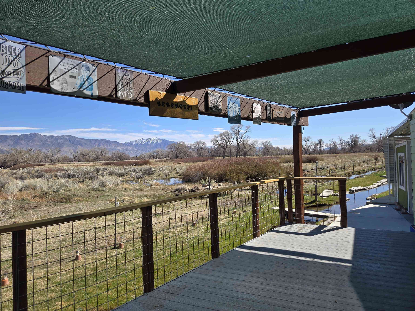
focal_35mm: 23
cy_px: 156
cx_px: 208
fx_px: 276
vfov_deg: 58.9
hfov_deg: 73.9
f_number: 1.8
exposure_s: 1/1628
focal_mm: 5.4
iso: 25
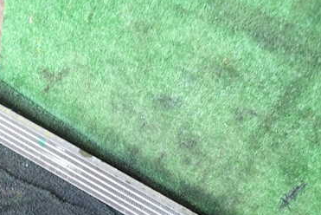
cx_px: 74
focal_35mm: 42
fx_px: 375
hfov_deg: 44.5
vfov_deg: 30.6
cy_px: 191
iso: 200
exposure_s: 1/30
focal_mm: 4.5
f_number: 2
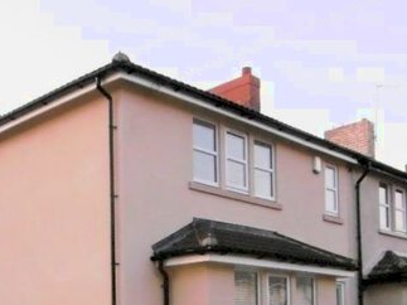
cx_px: 150
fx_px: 611
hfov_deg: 36.6
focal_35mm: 52
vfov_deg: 26.0
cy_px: 330
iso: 500
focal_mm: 4.3
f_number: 3.1
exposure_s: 1/60
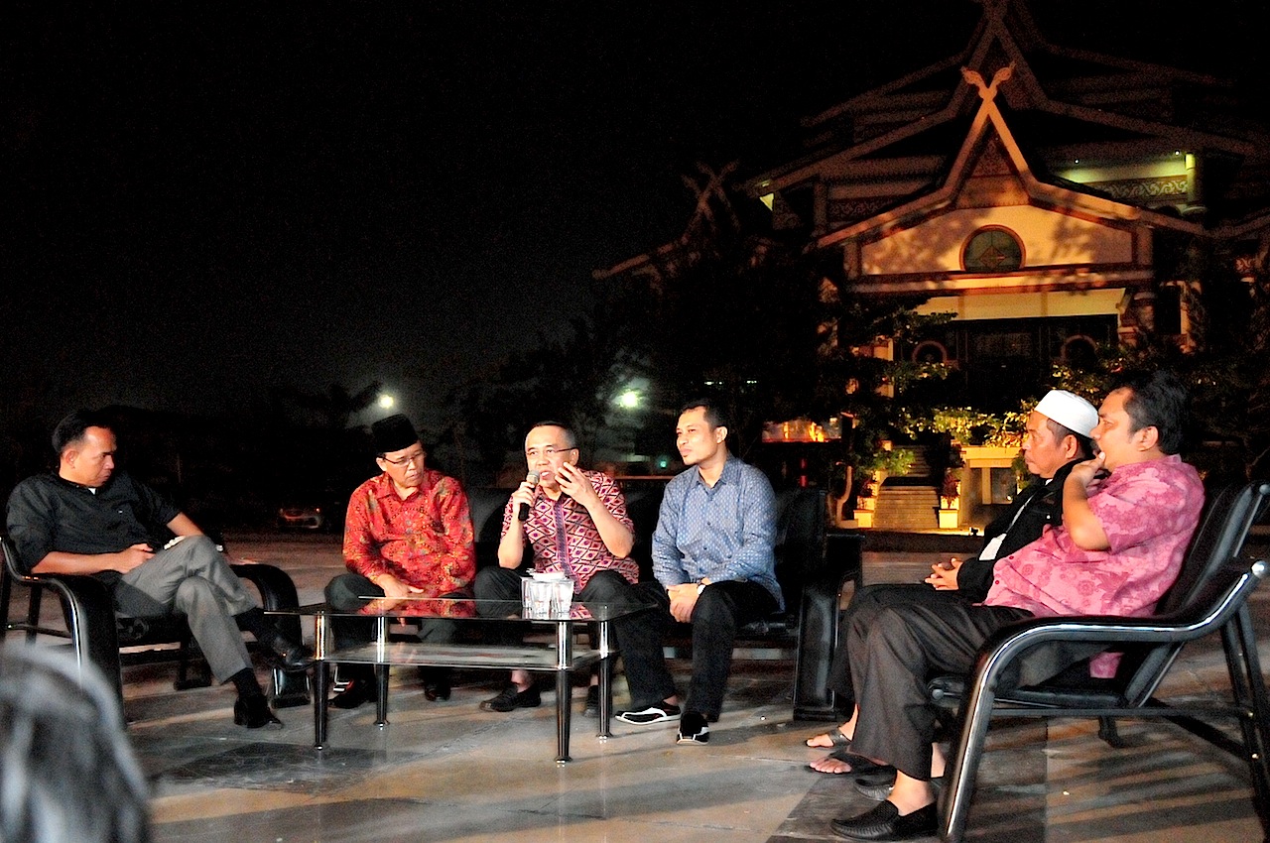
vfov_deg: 36.8
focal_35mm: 36
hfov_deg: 53.2
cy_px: 422
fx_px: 1268
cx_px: 635
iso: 6400
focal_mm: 24
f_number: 3.8
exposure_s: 1/60
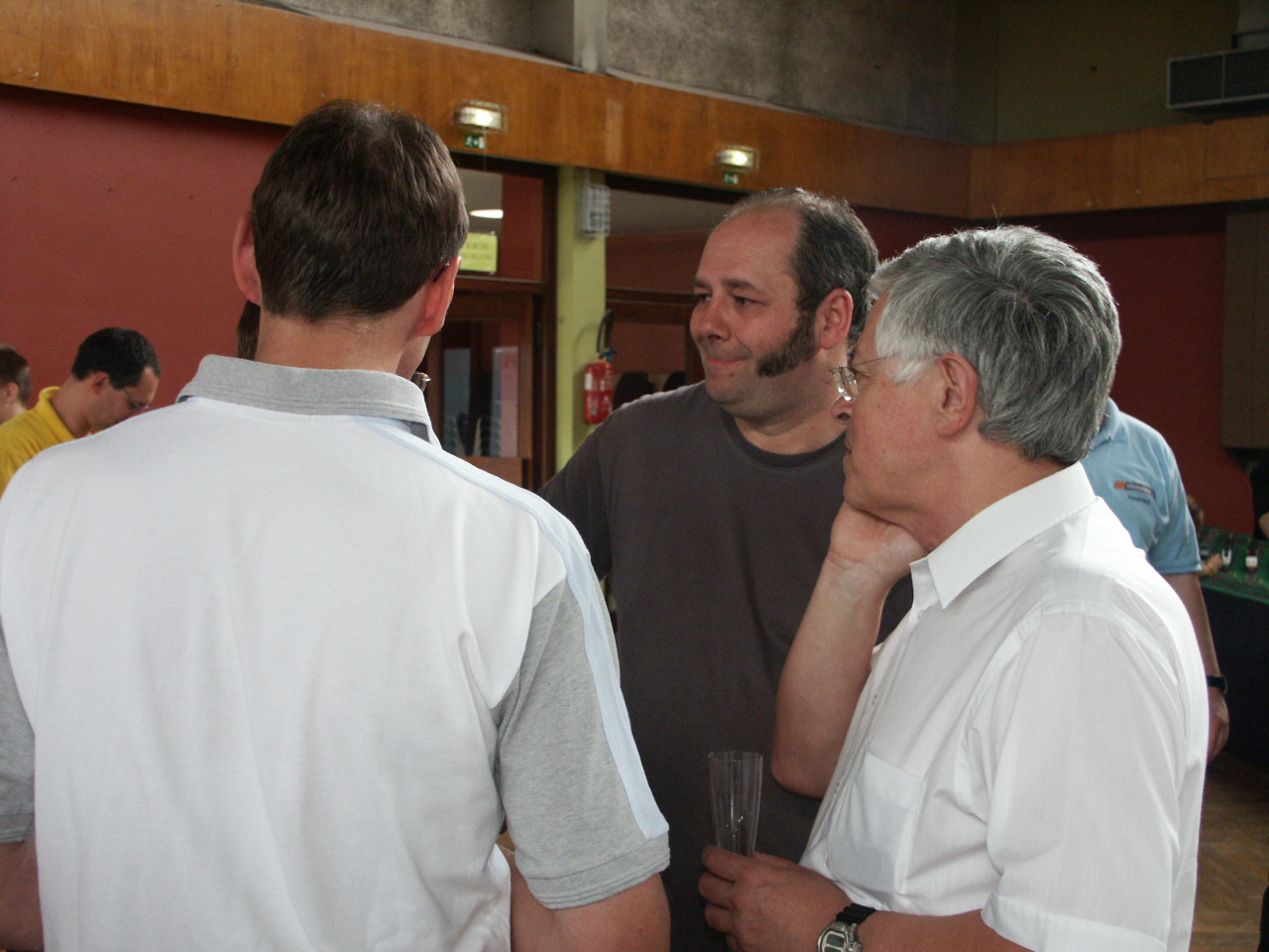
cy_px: 476
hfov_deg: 41.2
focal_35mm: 46
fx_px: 1686
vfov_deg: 31.5
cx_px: 634
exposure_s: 1/45
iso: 200
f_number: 3.5
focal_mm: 11.98
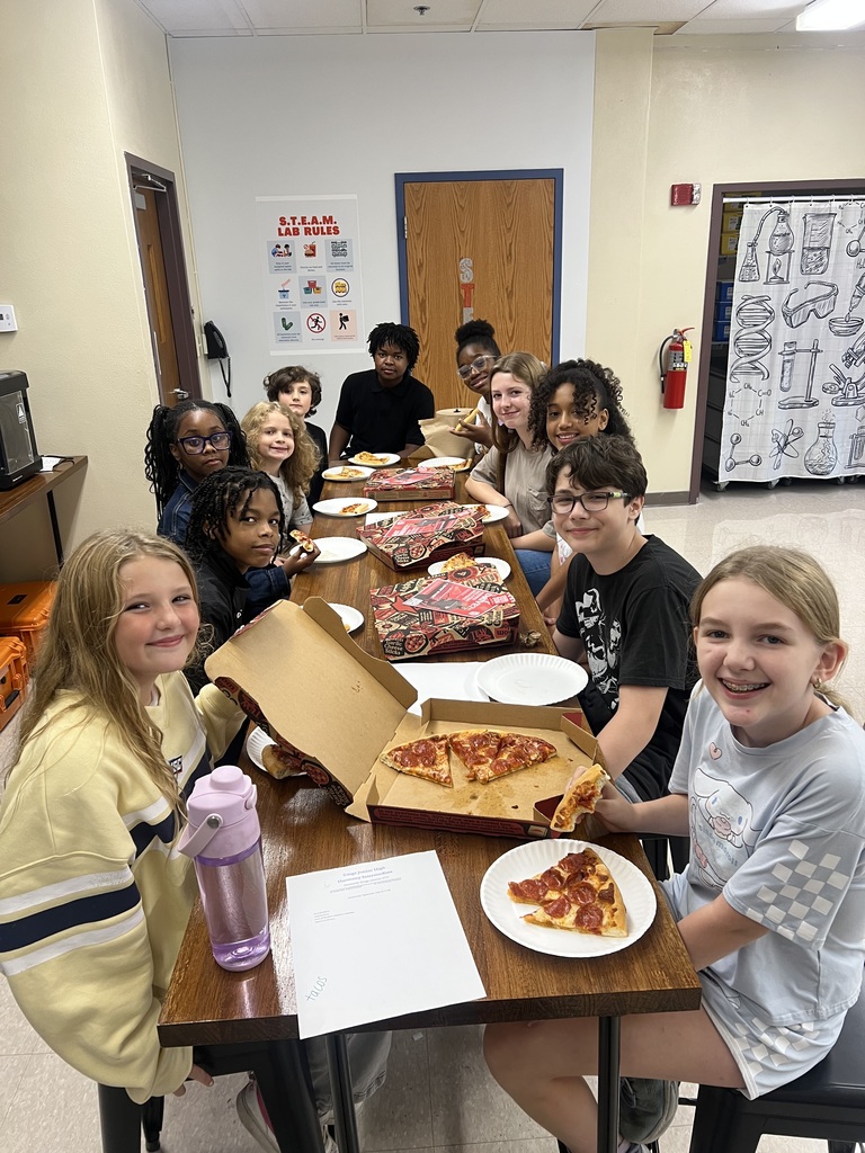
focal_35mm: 26
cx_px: 432
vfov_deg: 67.3
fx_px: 866
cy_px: 576
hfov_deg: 53.1
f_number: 1.5
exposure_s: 1/62
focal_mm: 5.7
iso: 100
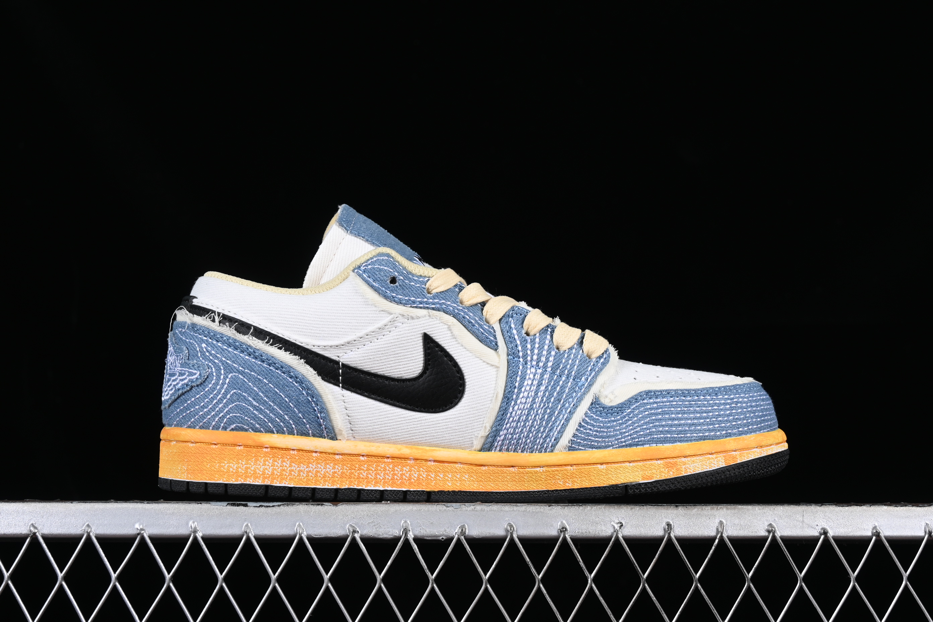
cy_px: 311
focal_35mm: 72
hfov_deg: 28.1
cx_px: 466
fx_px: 1866
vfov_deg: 18.9
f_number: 8
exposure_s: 1/80
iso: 160
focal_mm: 48
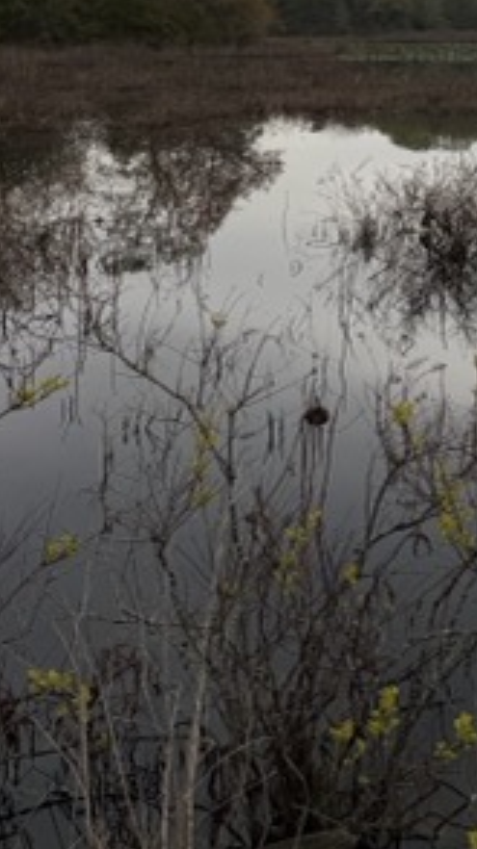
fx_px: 1284
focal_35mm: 57
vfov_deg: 33.1
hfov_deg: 19.7
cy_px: -26
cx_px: 590
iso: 80
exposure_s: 1/1385
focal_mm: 6.76
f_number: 1.78
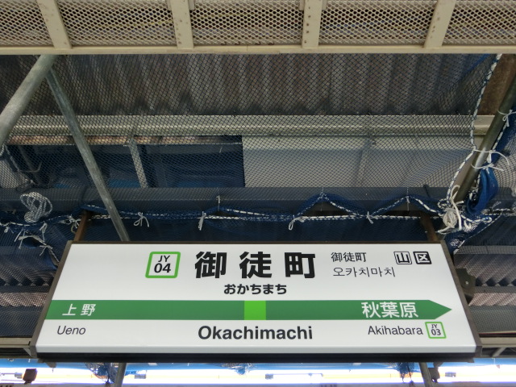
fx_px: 432
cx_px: 258
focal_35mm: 29
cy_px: 194
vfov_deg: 48.2
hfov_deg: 61.7
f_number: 3.7
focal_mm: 5.2
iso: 200
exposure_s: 1/125
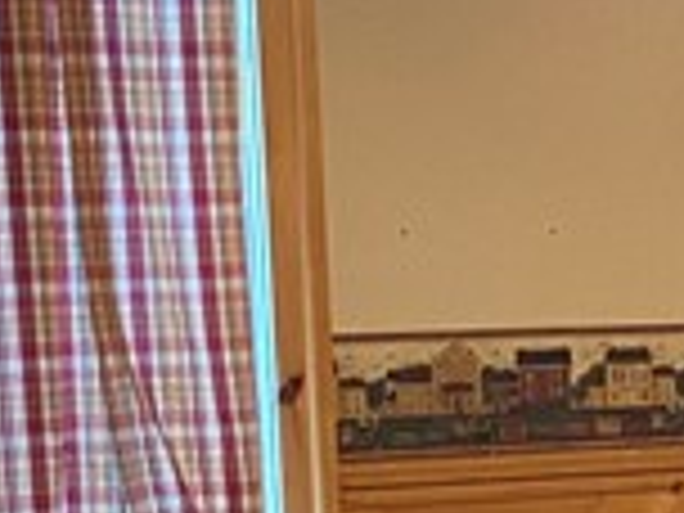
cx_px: 1188
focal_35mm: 175
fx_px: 3458
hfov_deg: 10.7
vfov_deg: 8.3
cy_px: 702
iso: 500
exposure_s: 1/40
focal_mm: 4.25
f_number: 1.8
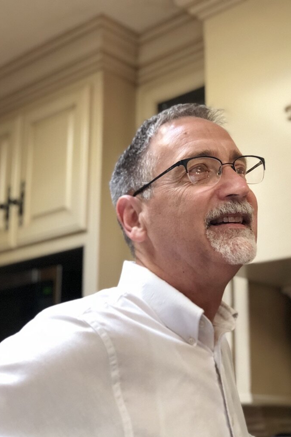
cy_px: 220
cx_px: 155
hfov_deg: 22.6
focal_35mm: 60
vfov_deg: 33.4
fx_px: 727
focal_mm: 6.6
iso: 800
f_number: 2.8
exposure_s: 1/60
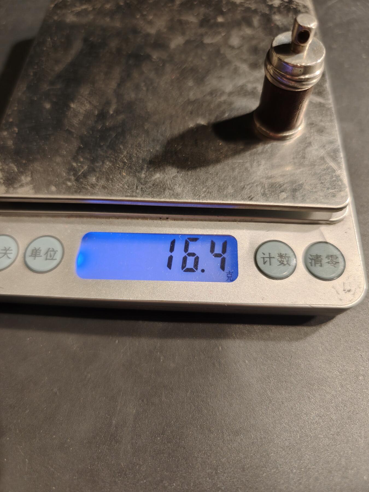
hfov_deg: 58.9
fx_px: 327
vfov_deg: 73.9
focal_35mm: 23
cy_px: 246
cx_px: 184
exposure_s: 1/200
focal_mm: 6.06
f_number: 1.6
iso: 250
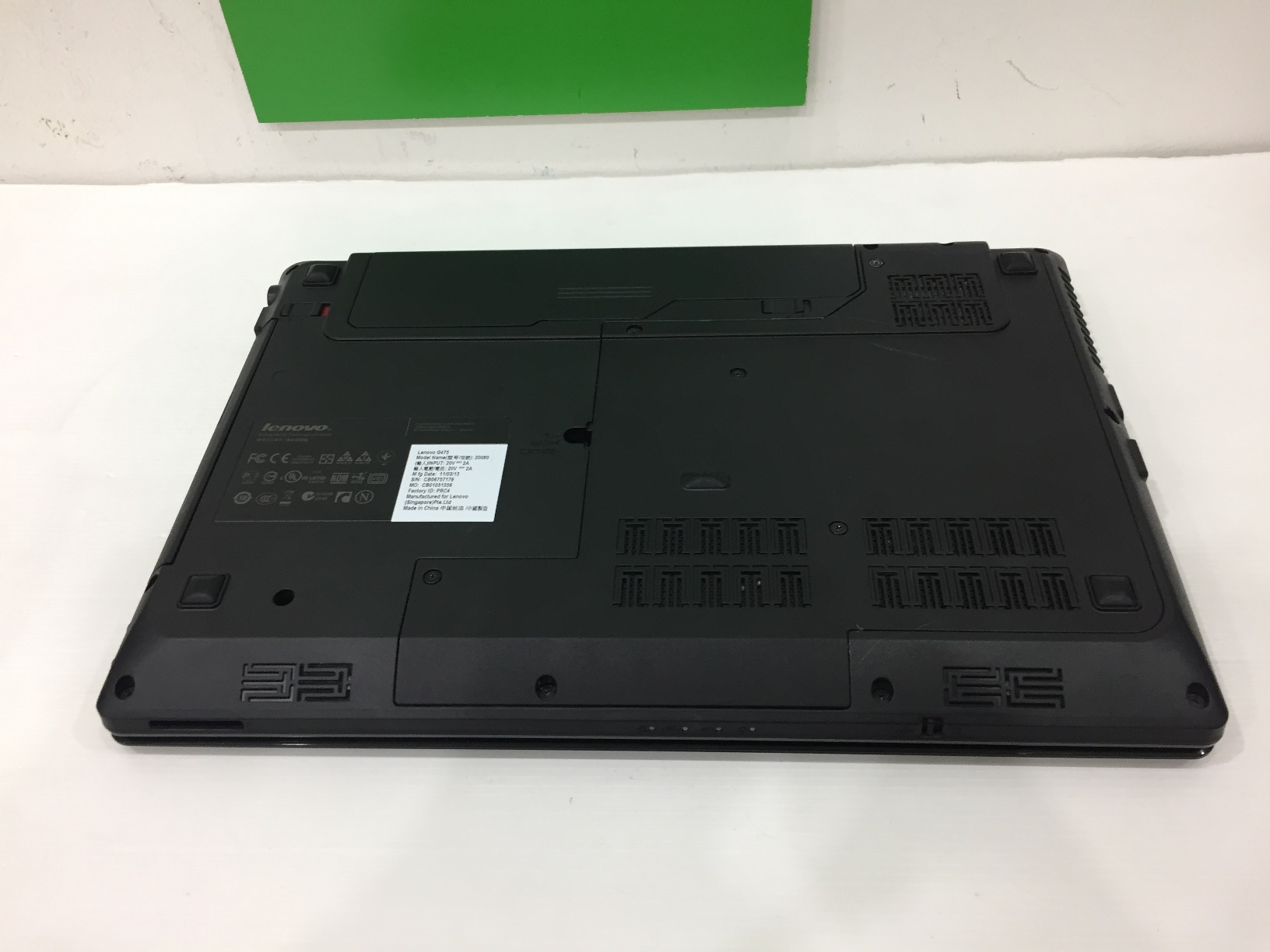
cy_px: 476
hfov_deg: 61.7
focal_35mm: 29
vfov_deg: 48.2
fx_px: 1064
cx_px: 635
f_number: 2.2
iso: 125
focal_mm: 4.15
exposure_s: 1/33
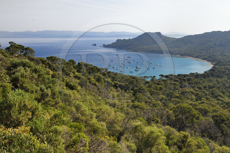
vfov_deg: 33.4
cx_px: 115
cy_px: 76
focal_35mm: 40
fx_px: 255
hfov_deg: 48.5
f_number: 14
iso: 320
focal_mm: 40
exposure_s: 1/400
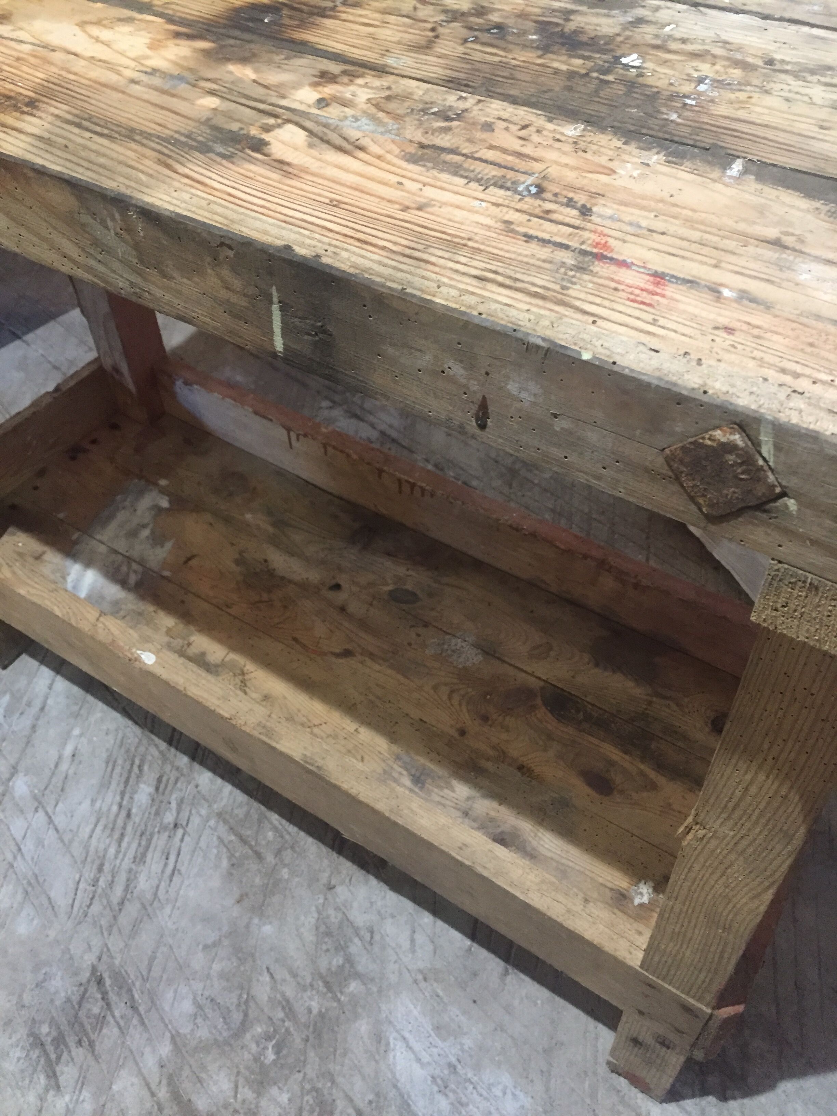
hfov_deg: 48.2
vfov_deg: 61.7
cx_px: 418
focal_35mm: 29
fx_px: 935
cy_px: 558
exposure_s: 1/20
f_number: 2.2
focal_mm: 4.15
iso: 250
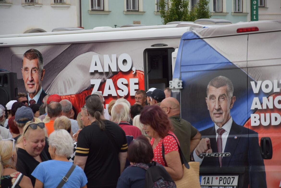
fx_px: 1229
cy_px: 94
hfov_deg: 13.0
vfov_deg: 8.7
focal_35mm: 158
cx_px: 140
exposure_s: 1/500
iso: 280
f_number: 5.6
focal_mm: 105
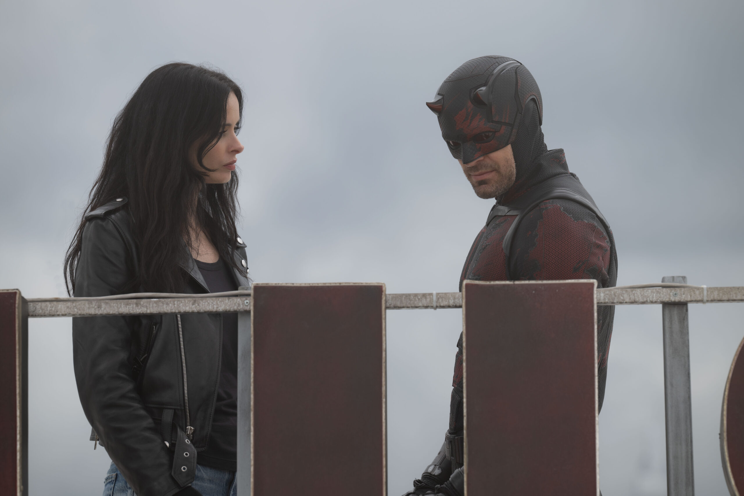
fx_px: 3513
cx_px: 372
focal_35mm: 170
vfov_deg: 8.1
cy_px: 248
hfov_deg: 12.1
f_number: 5
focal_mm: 170
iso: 50
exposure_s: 1/320
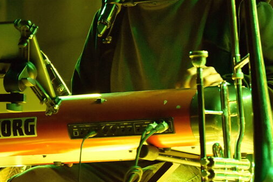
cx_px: 164
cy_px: 23
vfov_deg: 5.2
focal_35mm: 265
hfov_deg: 7.8
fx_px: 2009
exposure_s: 1/60
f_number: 5.6
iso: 9000
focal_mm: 98
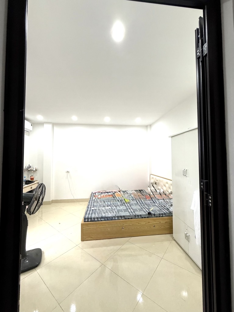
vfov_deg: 102.1
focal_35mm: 14
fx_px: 126
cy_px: 156
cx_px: 117
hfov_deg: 85.7
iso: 160
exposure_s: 1/100
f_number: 2.2
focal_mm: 2.22
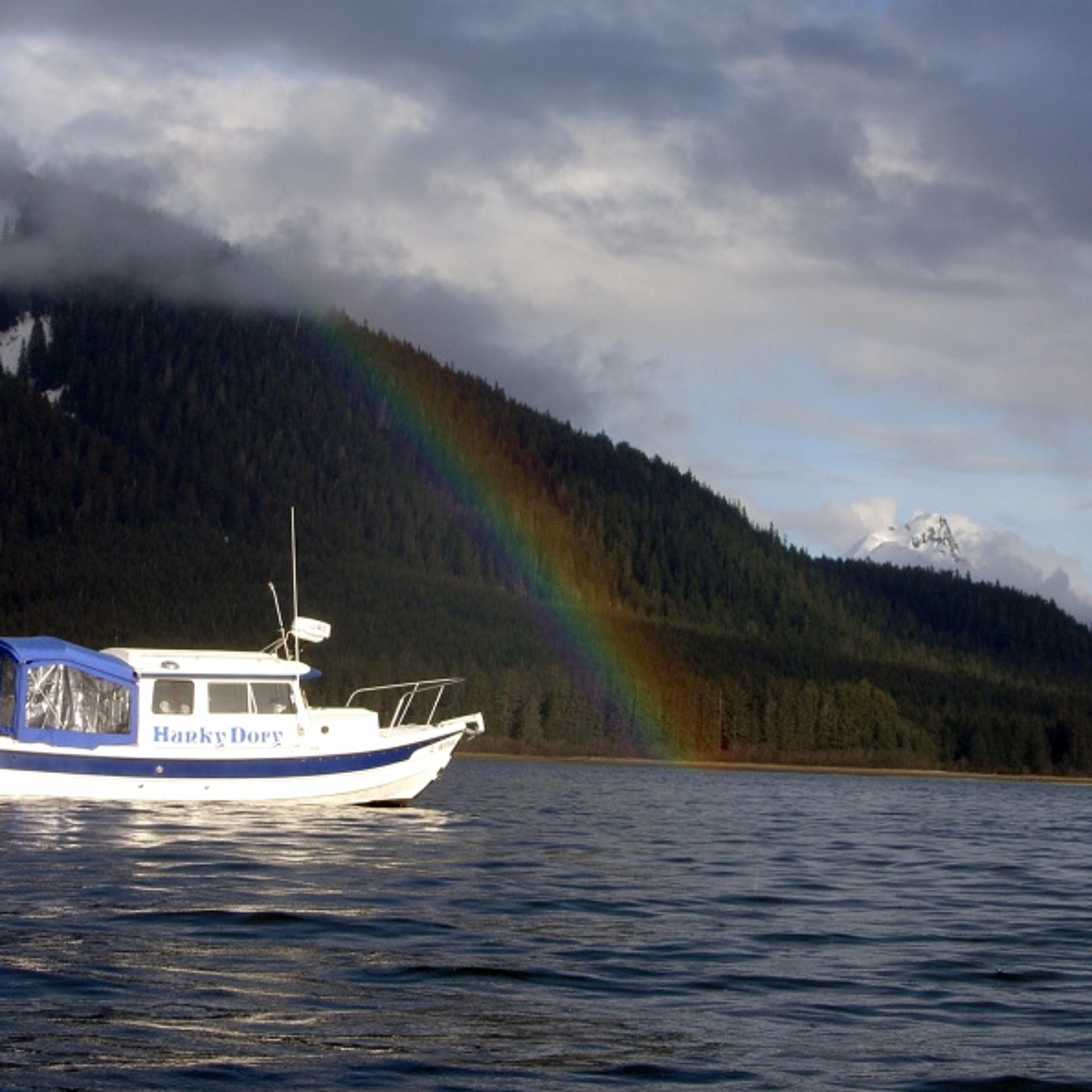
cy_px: 543
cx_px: 360
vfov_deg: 21.1
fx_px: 2927
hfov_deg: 21.1
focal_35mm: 82
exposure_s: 1/250
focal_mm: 14.2
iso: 50
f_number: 6.1
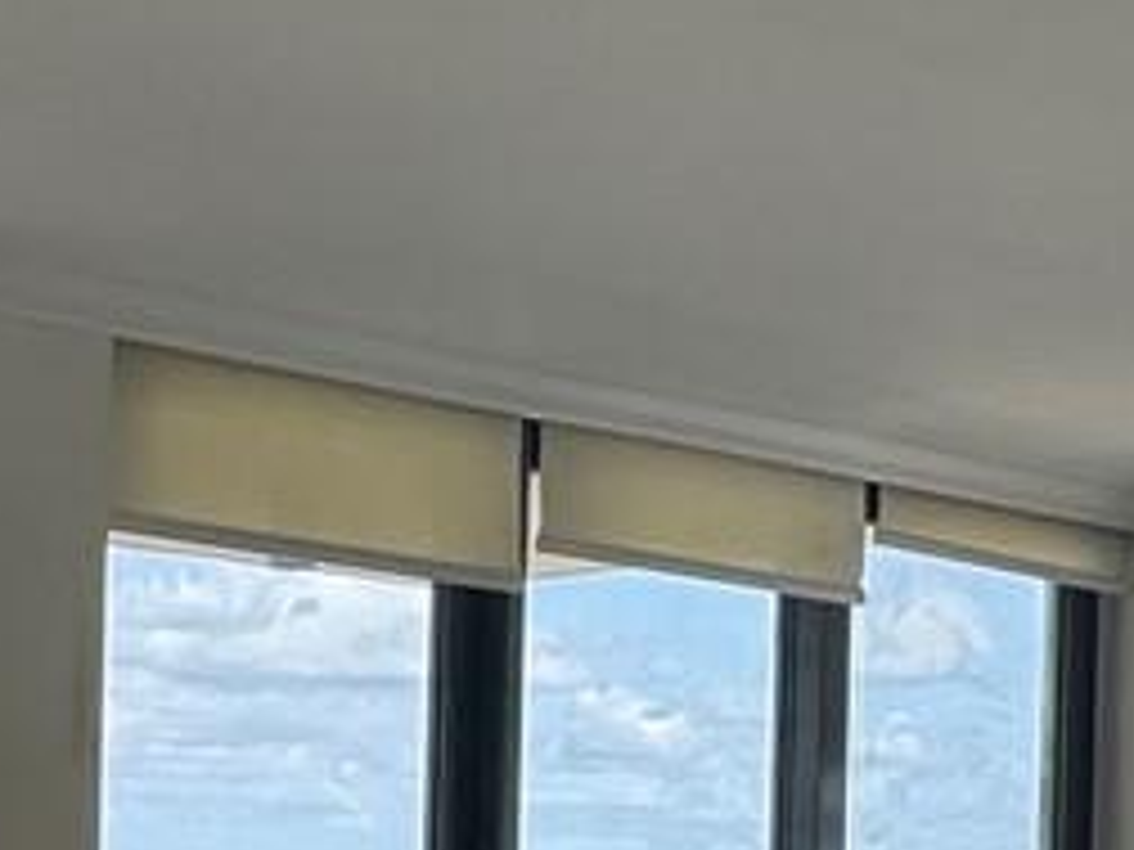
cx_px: 216
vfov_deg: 16.1
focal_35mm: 89
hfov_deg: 21.7
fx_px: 2916
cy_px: 922
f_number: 2.2
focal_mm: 2.22
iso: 40
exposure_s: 1/163
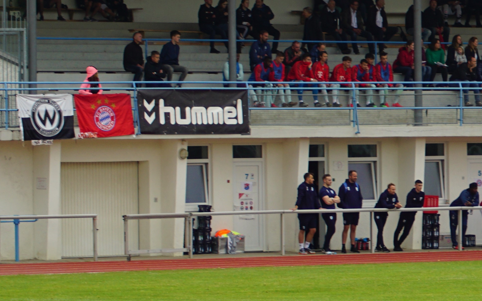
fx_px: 4335
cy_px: 167
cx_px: 736
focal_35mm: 330
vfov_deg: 4.0
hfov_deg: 6.3
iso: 100
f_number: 4.5
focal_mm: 70
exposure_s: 1/160
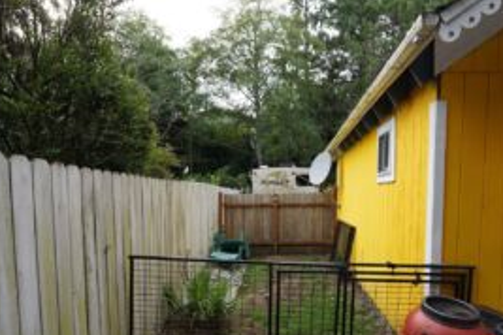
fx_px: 293
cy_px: 219
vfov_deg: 58.3
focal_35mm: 21
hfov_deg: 80.7
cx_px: 286
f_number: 4
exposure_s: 1/160
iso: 160
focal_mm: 14
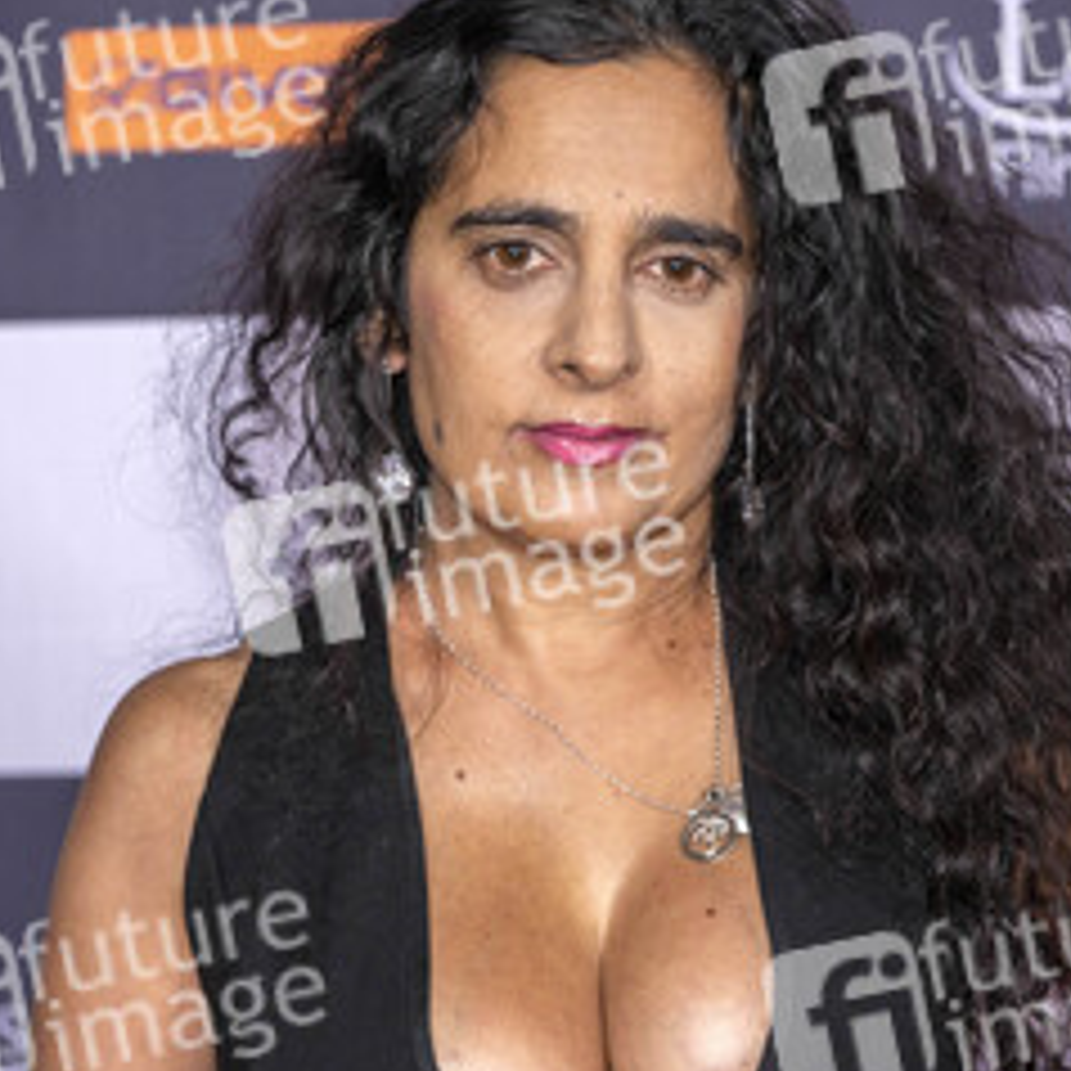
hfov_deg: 12.5
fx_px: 4901
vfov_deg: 12.4
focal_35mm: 140
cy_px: 774
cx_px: 585
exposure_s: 1/200
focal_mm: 98
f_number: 5.6
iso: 800
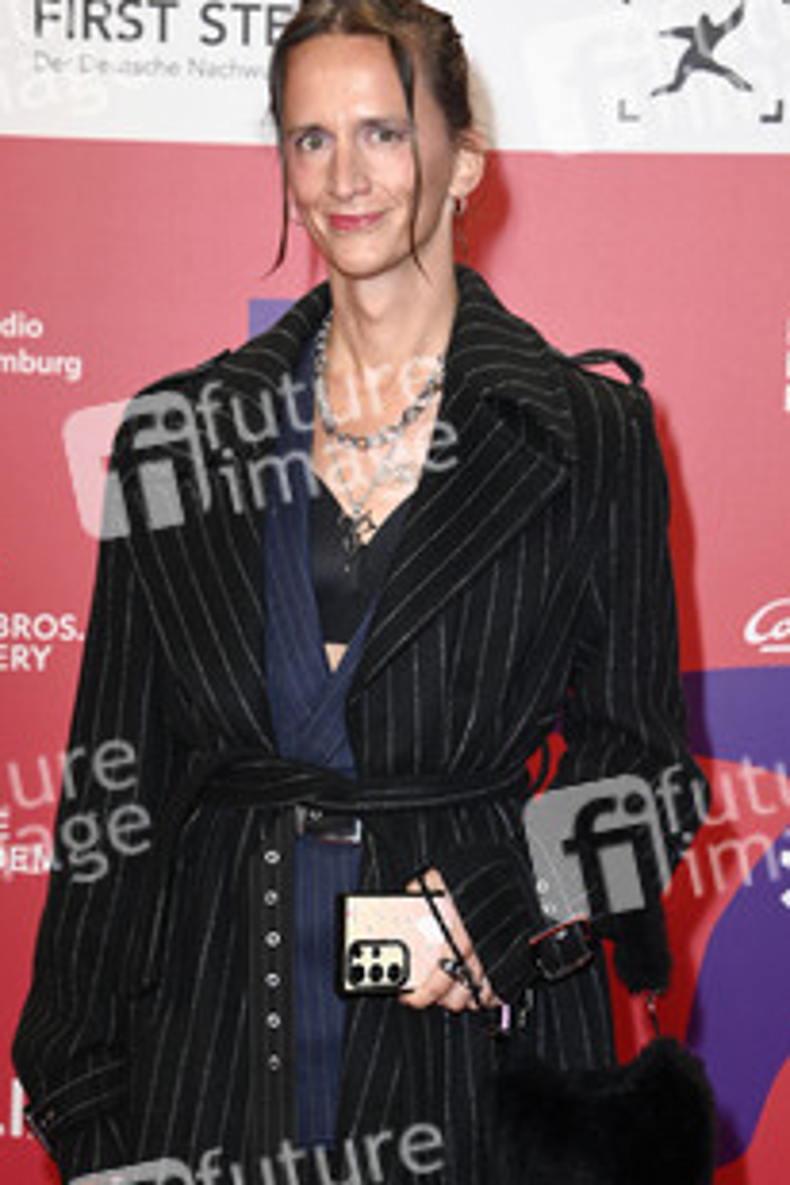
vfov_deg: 19.3
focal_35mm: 106
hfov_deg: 12.9
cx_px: 372
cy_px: 640
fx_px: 3489
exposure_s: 1/250
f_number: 6.3
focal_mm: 82
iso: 800
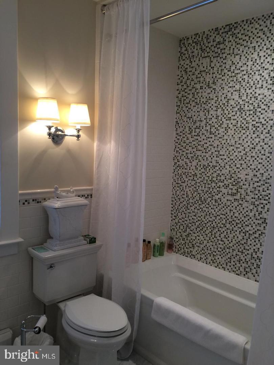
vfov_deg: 61.7
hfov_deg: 48.2
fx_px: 306
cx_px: 137
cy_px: 182
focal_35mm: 29
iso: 40
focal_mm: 4.15
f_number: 2.2
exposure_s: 1/40
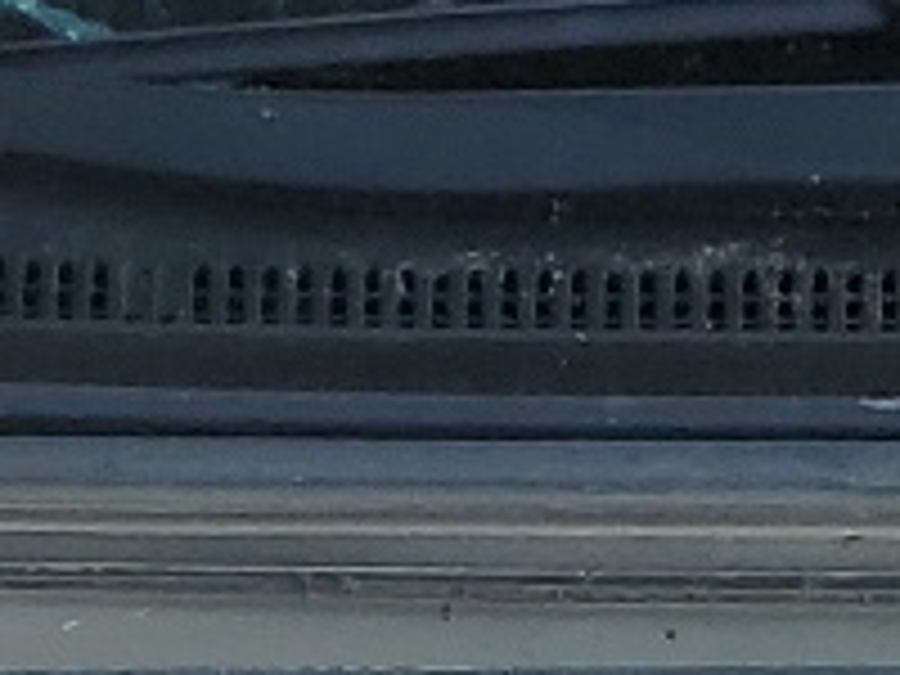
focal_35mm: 208
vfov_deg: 6.8
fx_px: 5408
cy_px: 1490
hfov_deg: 9.5
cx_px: 720
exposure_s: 1/1250
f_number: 1.5
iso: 50
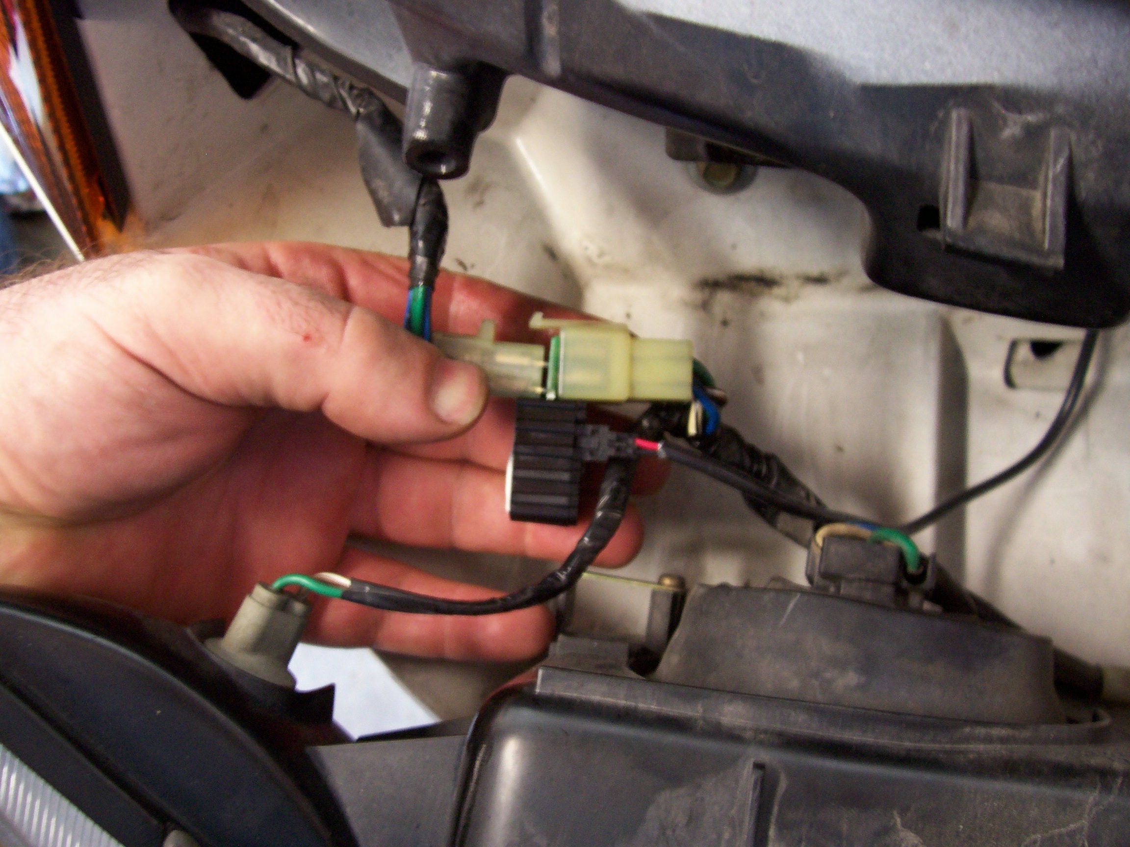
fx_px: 1110
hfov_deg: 54.0
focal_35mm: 34
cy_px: 424
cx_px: 565
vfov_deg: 41.8
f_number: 2.7
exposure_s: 1/8
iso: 160
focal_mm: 5.6
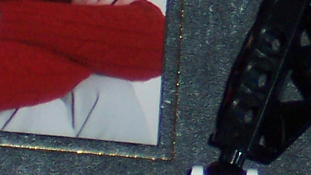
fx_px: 5838
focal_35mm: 708
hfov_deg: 3.0
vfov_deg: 1.7
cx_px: 378
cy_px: 12
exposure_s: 1/125
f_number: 4.9
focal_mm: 22.4
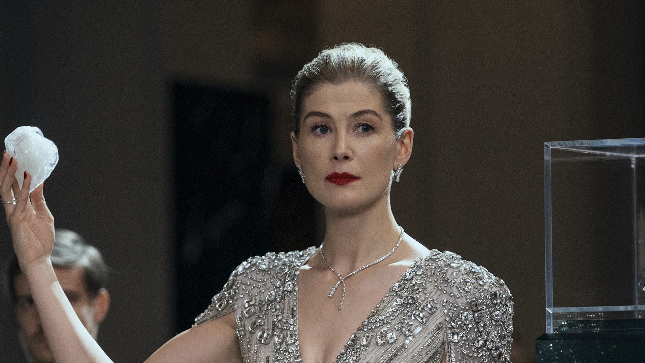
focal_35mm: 233
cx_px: 344
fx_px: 3985
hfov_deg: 9.3
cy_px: 269
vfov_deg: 5.2
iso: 3200
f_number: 3.5
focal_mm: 142
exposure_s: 1/200
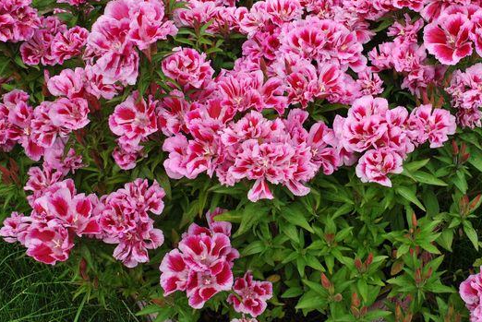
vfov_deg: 22.0
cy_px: 108
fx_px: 827
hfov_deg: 32.3
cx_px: 307
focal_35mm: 62
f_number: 9
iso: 200
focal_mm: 29
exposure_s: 1/160
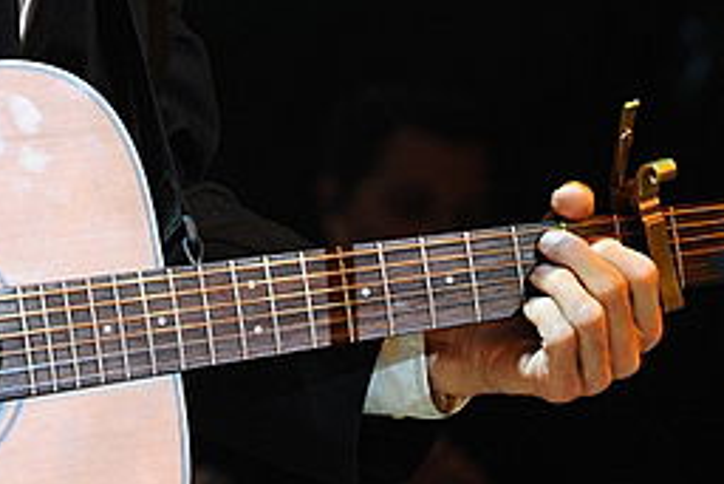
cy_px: -232
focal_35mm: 390
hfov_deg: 5.3
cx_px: 136
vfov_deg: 3.5
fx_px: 7847
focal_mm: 125
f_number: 5.6
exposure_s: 1/200
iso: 1600
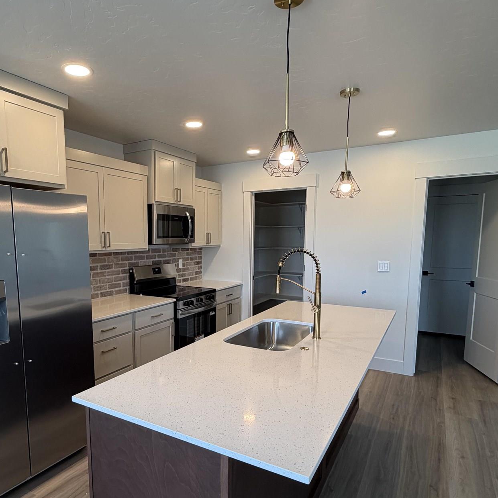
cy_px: 286
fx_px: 374
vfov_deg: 66.9
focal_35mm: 23
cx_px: 192
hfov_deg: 66.4
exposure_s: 1/121
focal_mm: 2.22
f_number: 2.2
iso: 160
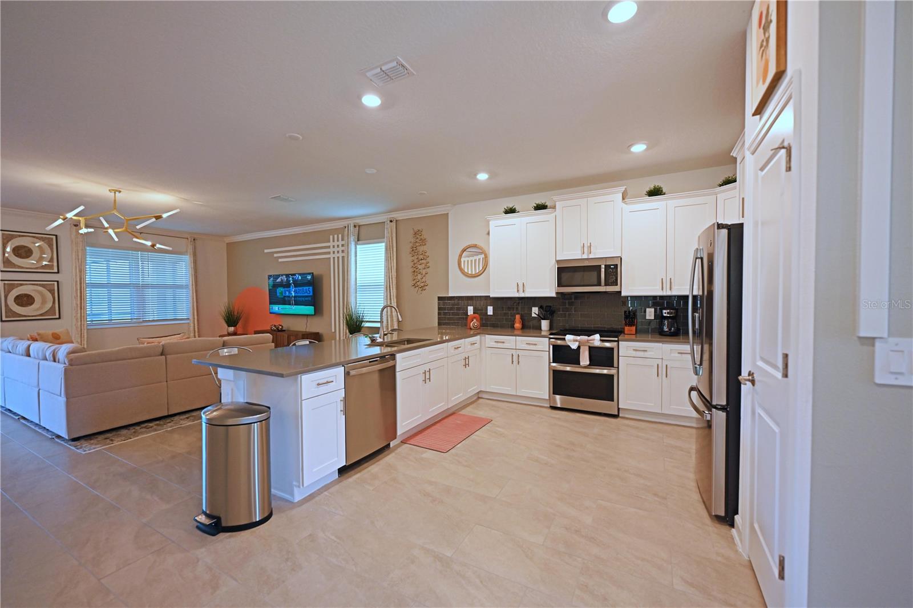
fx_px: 355
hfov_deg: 104.3
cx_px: 456
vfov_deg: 81.2
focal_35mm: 14
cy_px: 304
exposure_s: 1/125
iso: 500
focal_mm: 14
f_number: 2.8
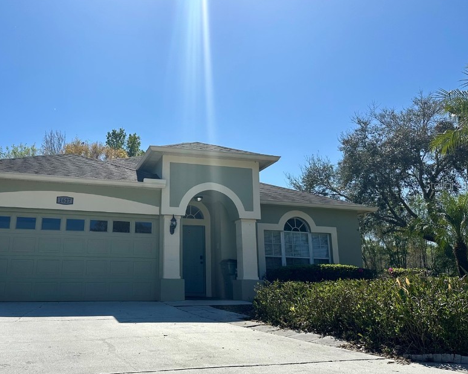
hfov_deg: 56.4
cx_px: 171
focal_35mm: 31
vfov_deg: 47.1
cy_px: 185
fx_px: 429
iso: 80
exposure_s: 1/10753
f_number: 1.78
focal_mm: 6.86
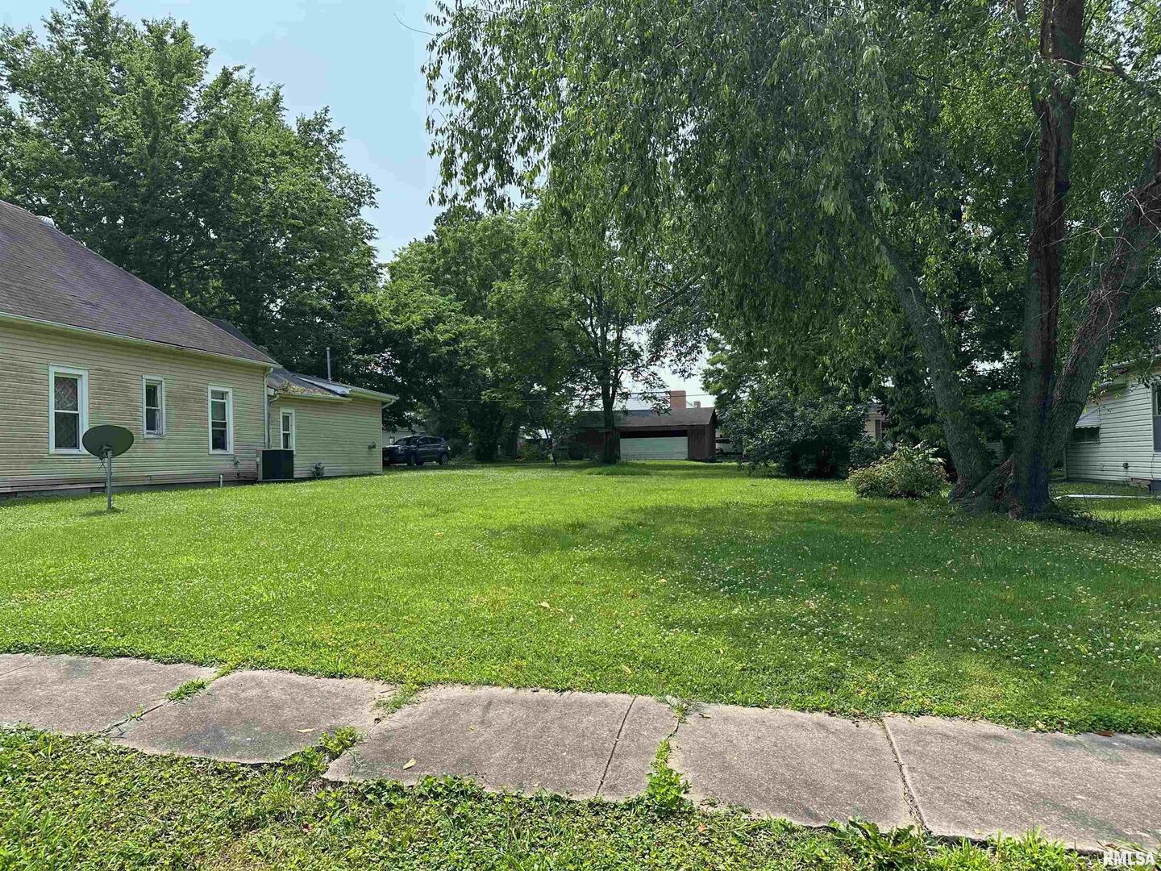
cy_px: 436
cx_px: 580
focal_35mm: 24
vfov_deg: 56.8
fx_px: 805
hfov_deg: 71.6
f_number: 1.78
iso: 80
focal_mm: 6.86
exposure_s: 1/1721
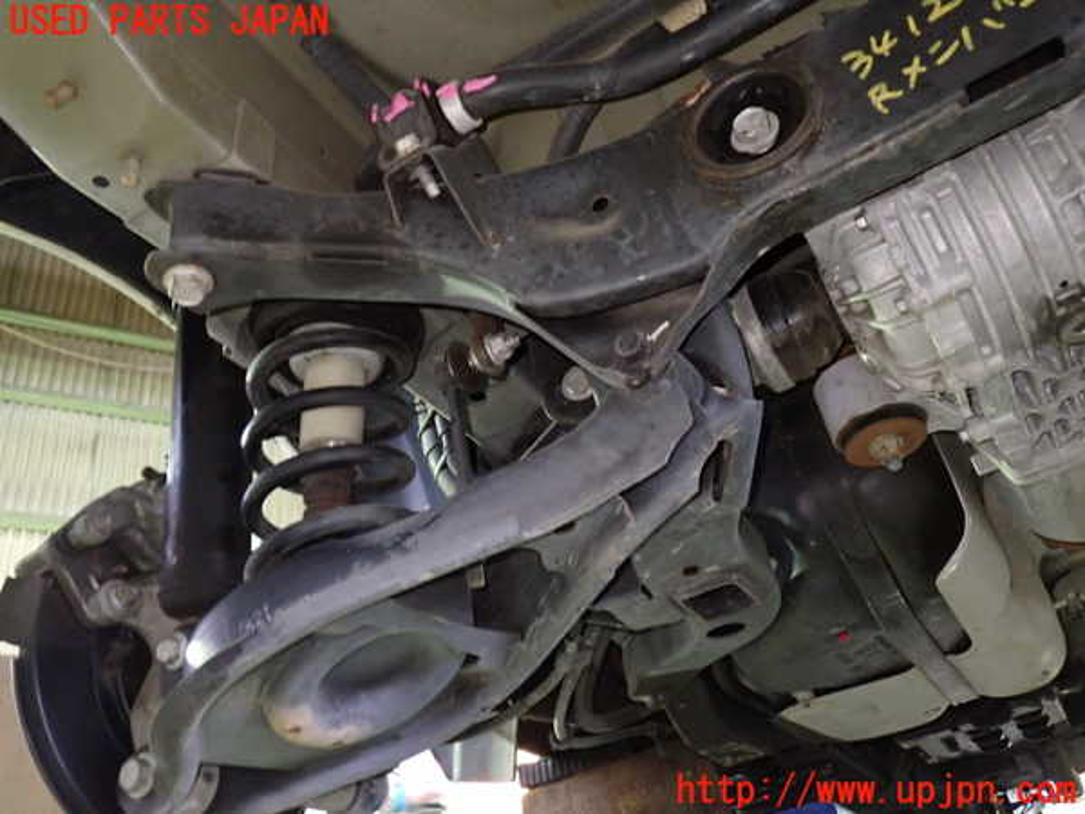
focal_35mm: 30
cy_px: 407
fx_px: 940
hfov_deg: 60.0
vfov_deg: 46.8
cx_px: 542
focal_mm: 5.4
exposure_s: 1/13
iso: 800
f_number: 2.3
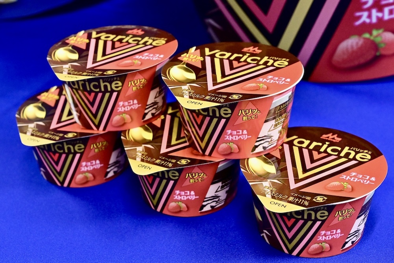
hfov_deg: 33.4
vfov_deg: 22.6
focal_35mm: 60
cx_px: 197
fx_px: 657
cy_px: 132
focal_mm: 60
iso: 8000
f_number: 10
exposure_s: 1/125
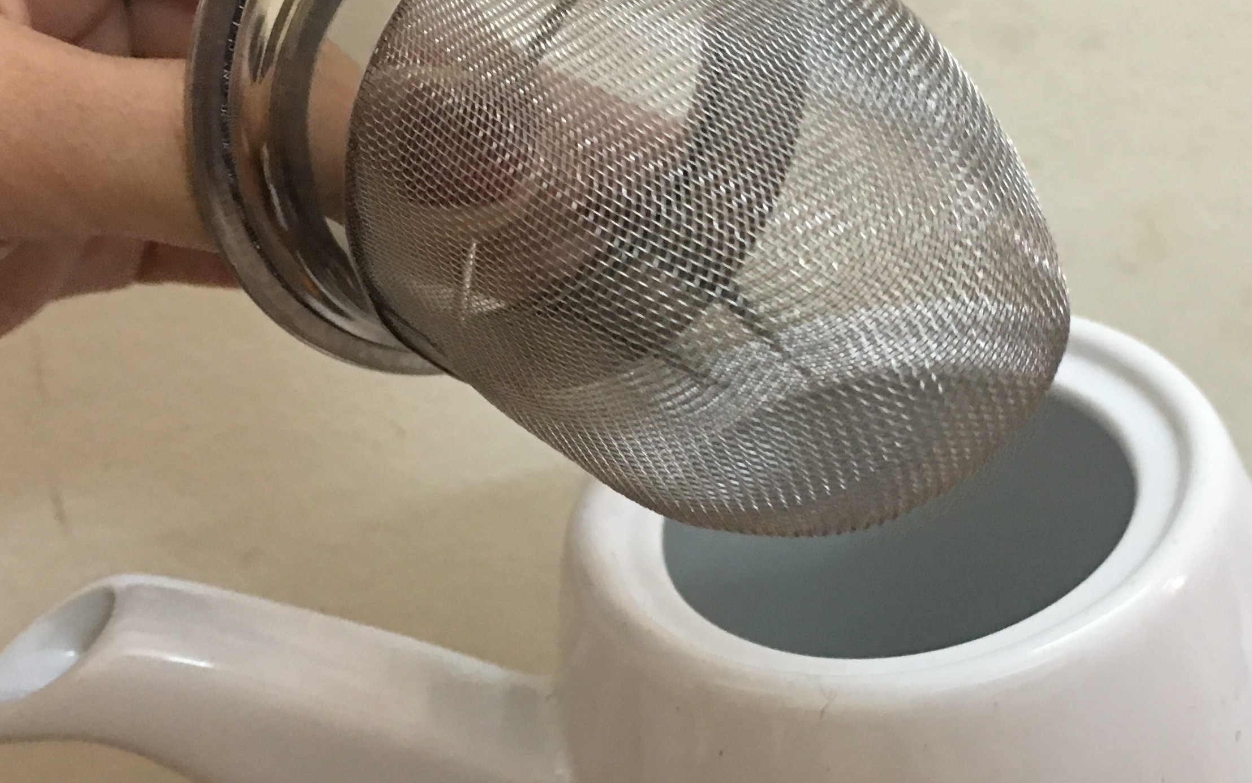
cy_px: 582
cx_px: 760
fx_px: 1911
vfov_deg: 22.9
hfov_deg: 36.1
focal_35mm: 56
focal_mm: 4.15
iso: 100
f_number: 2.2
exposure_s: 1/17
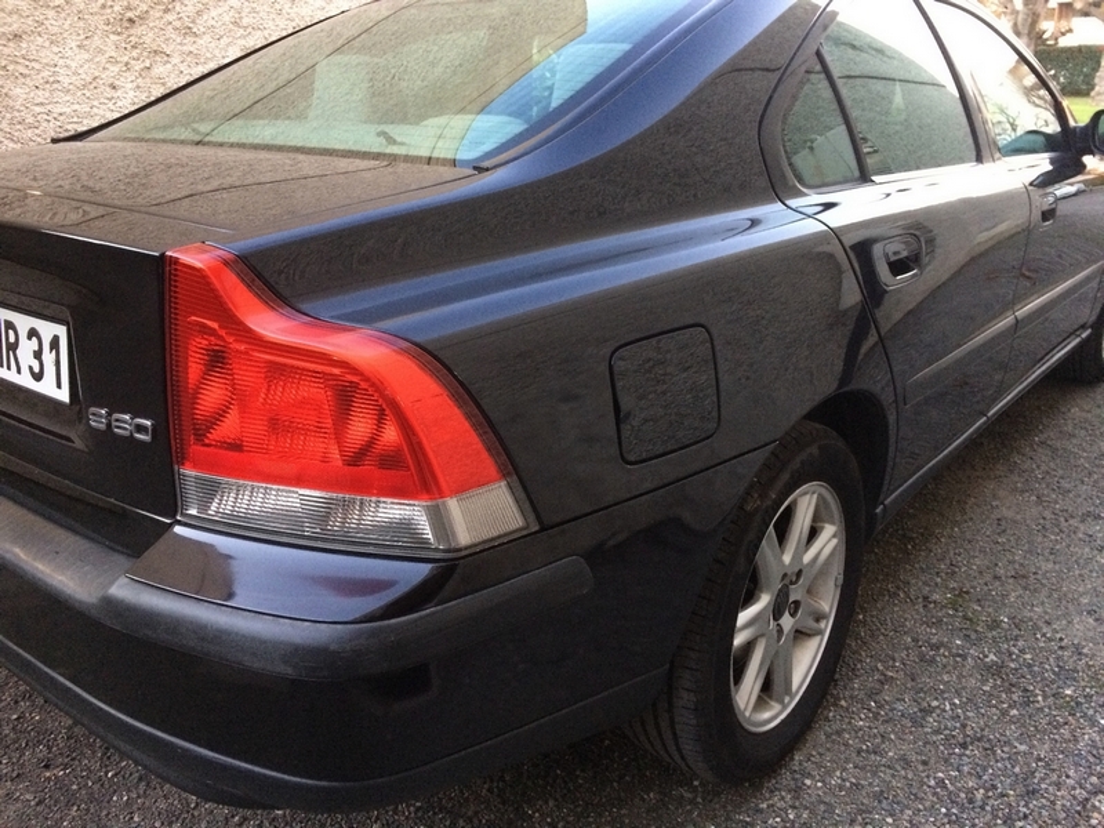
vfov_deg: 48.2
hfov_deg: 61.7
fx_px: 925
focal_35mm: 29
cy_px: 414
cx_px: 552
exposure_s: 1/17
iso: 320
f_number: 2.2
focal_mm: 4.15
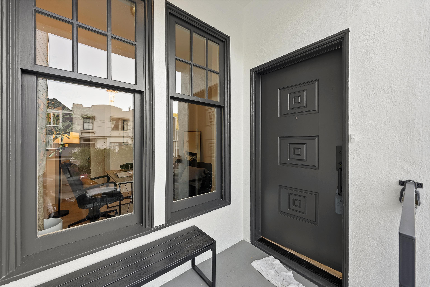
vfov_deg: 85.5
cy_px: 144
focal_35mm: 13
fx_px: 155
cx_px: 215
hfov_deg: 108.3
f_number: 9
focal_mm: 13
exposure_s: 1/2
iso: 160
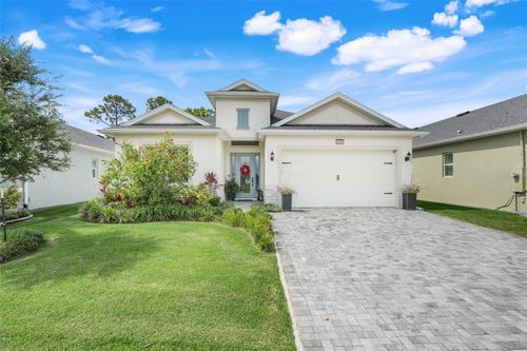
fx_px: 234
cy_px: 176
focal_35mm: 16
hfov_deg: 96.8
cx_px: 264
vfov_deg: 73.7
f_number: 9
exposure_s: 1/800
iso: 250
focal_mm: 16
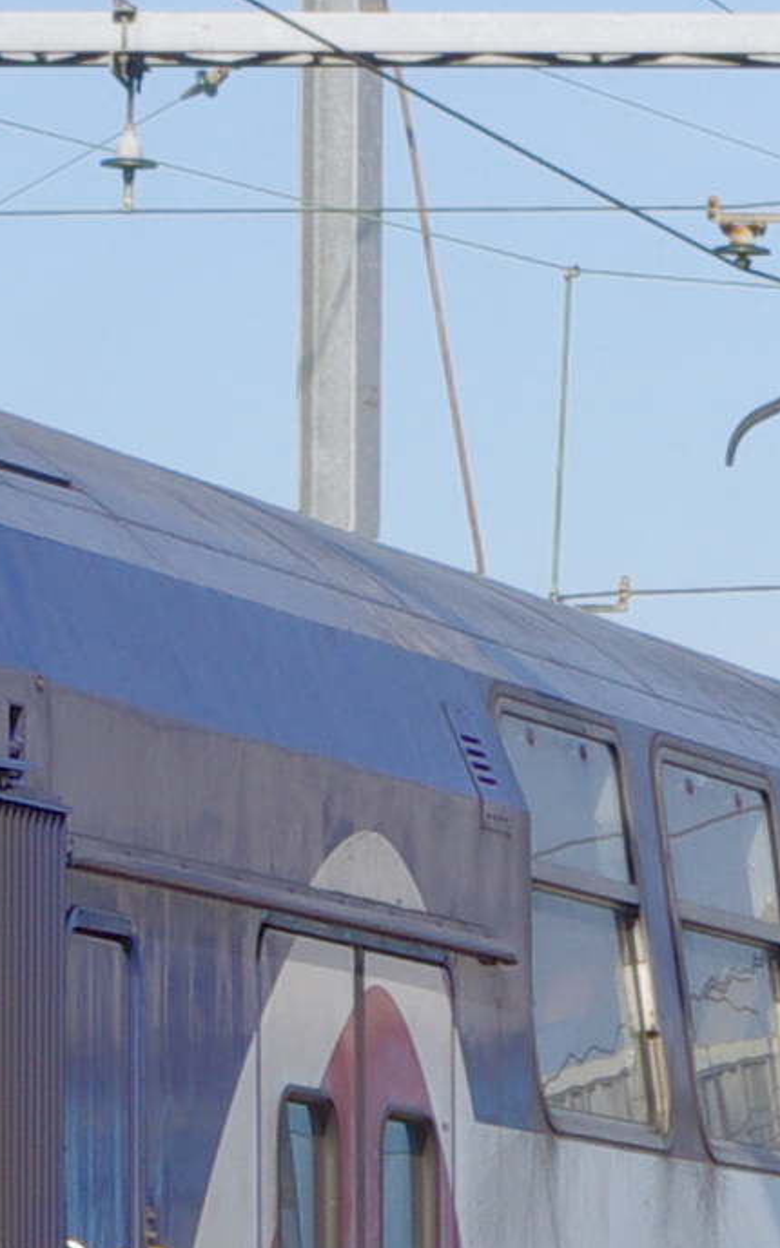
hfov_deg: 2.9
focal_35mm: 457
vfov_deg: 4.6
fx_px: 15544
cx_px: 726
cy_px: 1212
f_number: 13
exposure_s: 1/200
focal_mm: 47.5
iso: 200
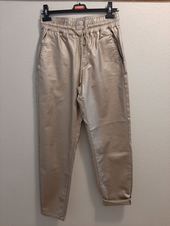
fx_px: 170
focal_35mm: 26
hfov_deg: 53.1
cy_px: 113
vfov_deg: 67.3
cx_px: 85
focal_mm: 3.93
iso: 200
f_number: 1.7
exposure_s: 1/25
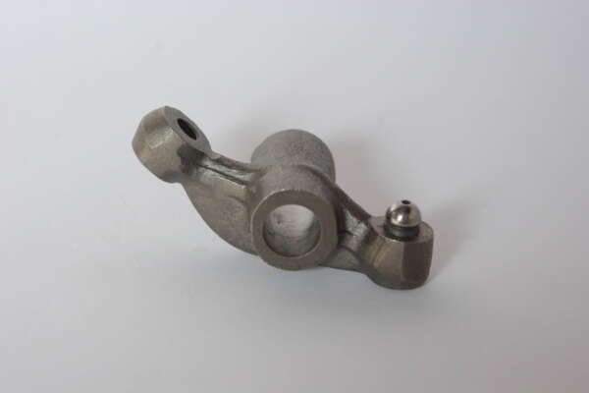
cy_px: 196
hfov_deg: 17.1
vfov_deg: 11.4
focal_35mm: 120
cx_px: 294
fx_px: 1963
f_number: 8
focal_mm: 80
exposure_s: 1/125
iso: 800
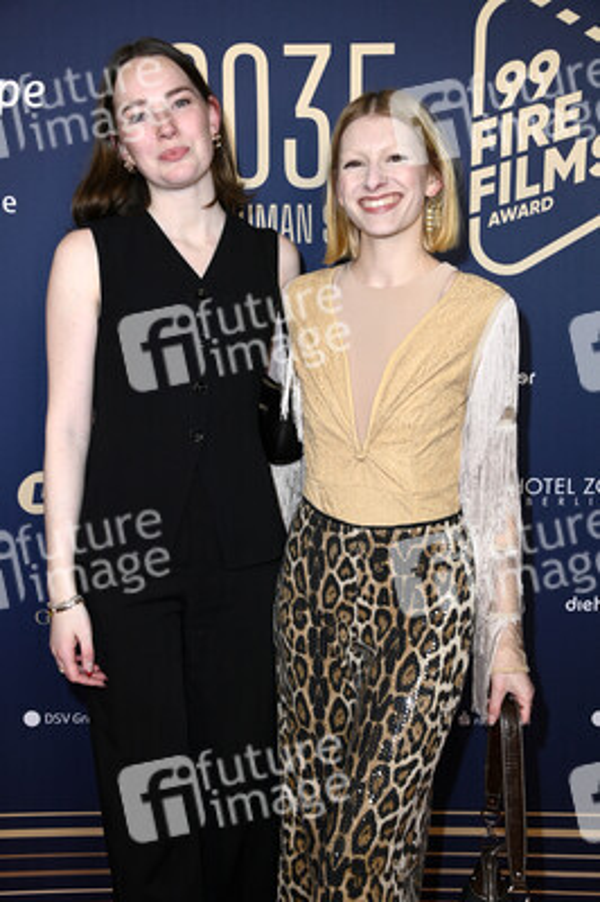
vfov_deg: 44.5
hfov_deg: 30.5
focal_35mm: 44
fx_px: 1102
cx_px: 300
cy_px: 451
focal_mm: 44
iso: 500
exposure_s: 1/250
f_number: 5.6
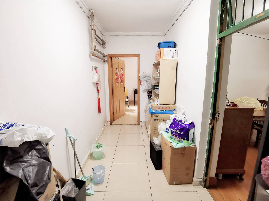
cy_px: 100
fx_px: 132
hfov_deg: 91.0
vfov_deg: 74.7
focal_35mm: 17
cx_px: 134
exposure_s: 1/50
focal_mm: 2.26
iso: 500
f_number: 2.2
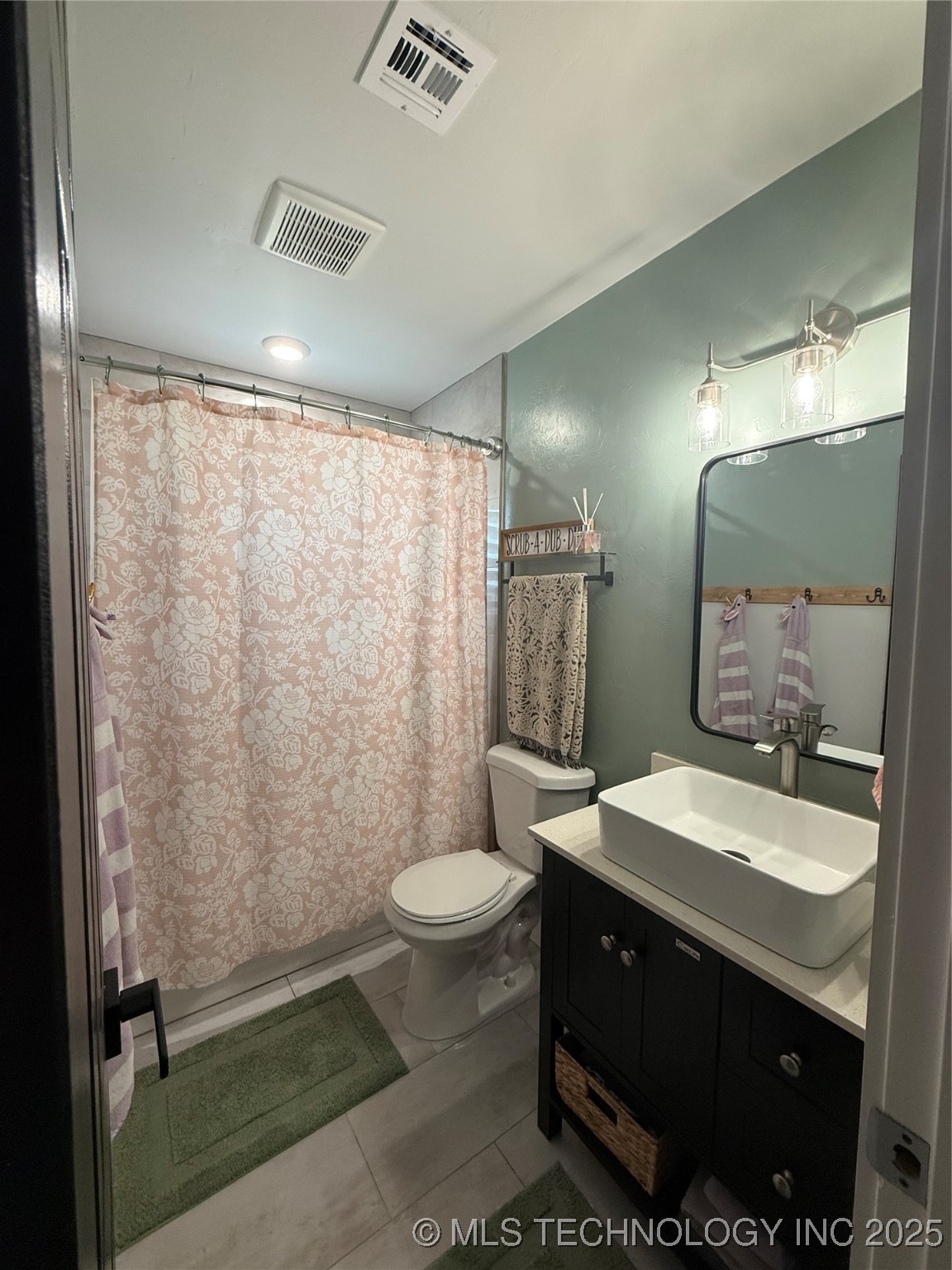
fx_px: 513
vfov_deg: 102.1
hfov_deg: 85.7
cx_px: 476
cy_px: 635
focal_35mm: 14
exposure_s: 1/120
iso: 200
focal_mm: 2.22
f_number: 2.2
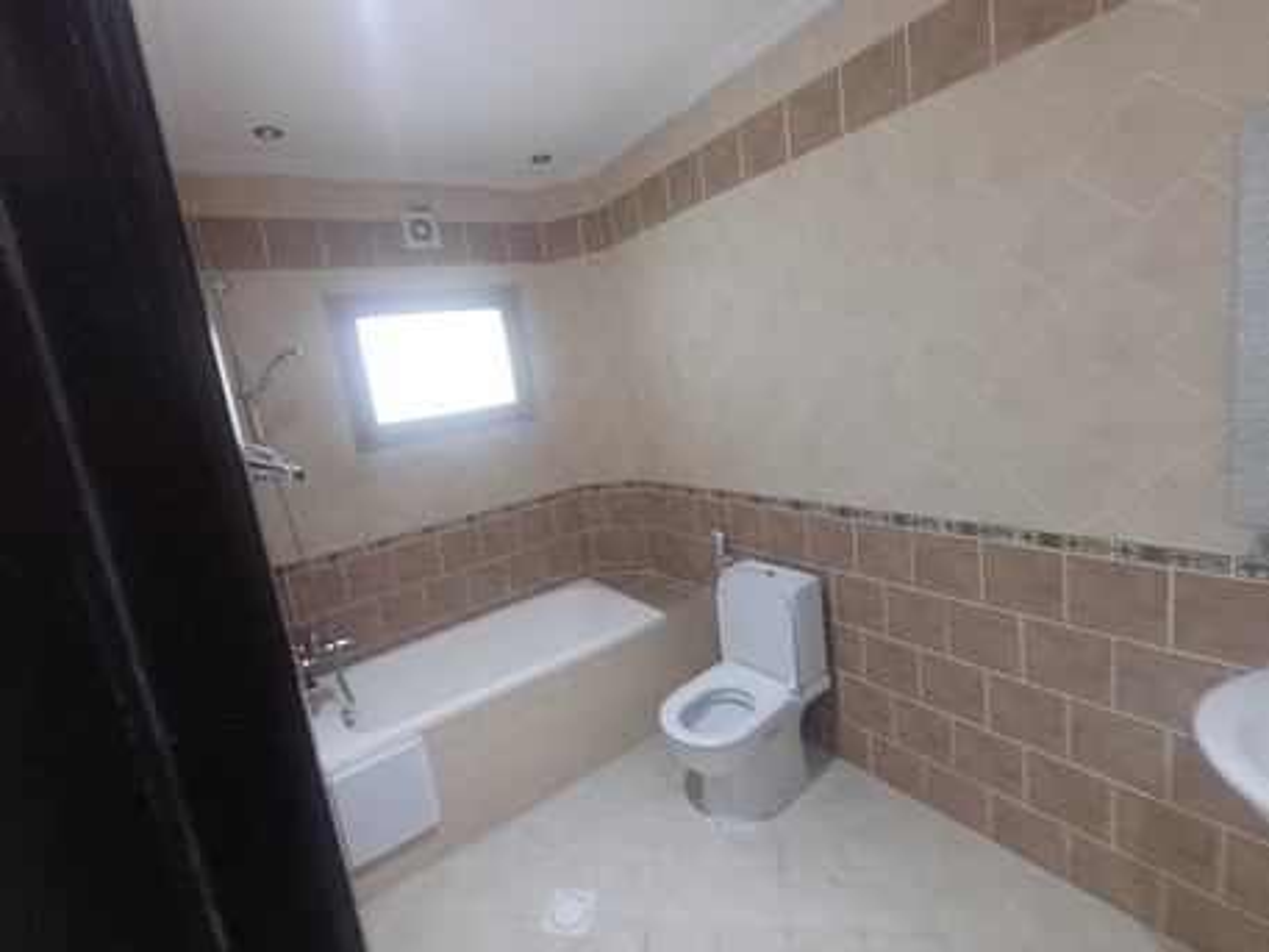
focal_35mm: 16
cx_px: 634
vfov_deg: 78.1
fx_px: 587
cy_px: 476
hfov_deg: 94.5
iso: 250
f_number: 2.2
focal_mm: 1.64
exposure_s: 1/25
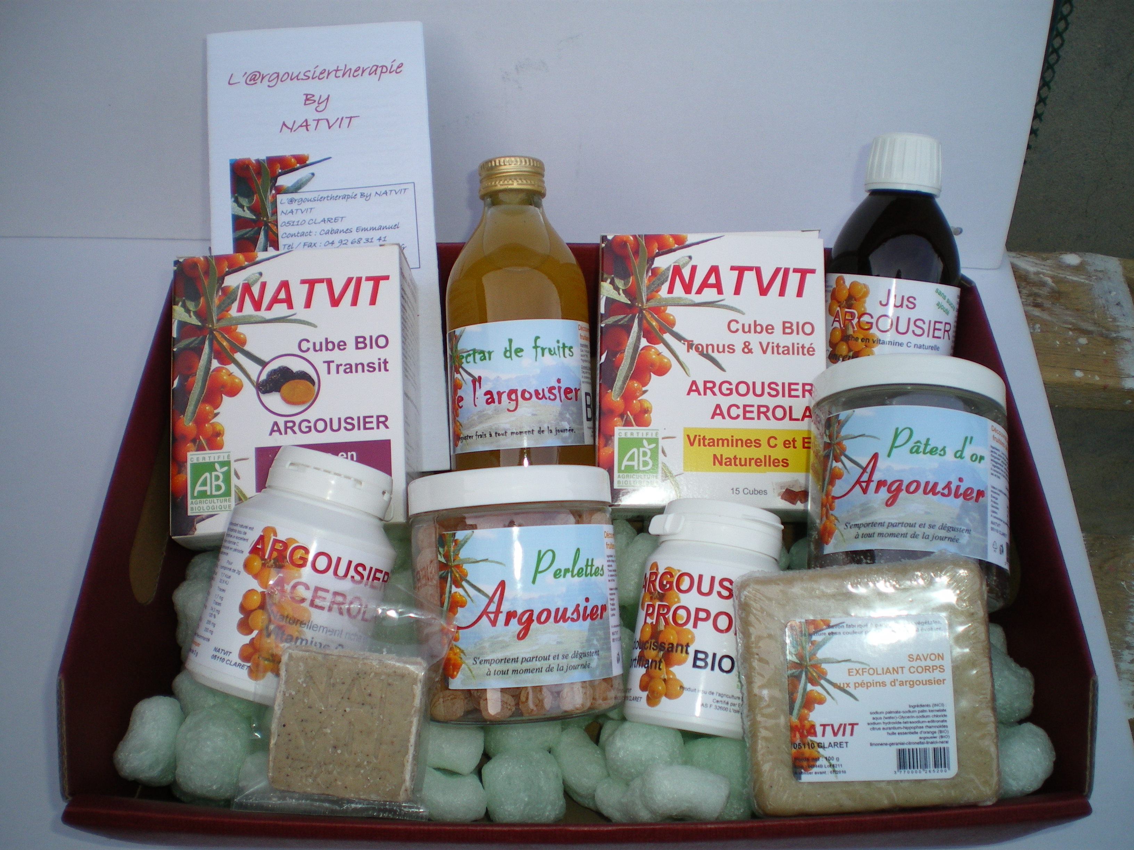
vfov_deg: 39.7
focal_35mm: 36
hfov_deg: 51.4
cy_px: 425
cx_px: 567
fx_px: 1179
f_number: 3.1
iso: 64
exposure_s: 1/50
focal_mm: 6.3
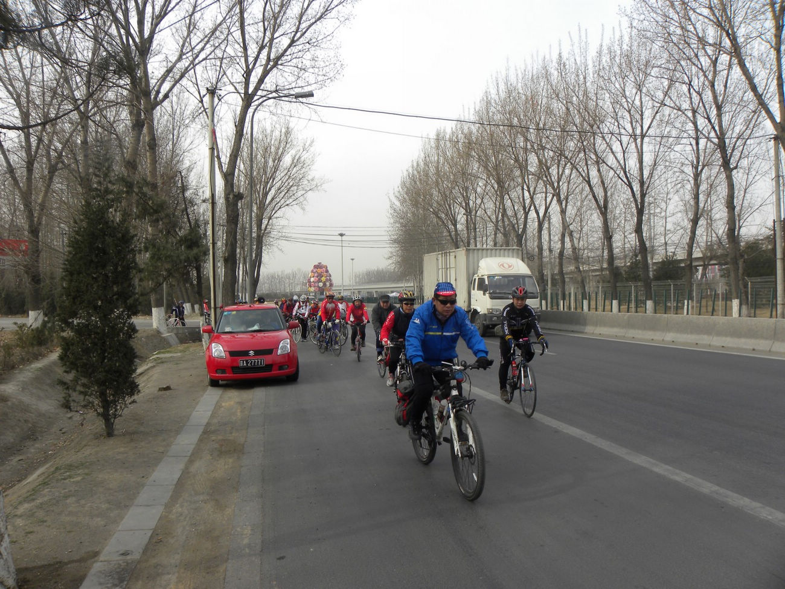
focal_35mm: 26
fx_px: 590
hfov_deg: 67.3
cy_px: 294
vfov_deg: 53.1
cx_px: 392
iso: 64
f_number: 4.5
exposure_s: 1/226
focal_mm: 4.6
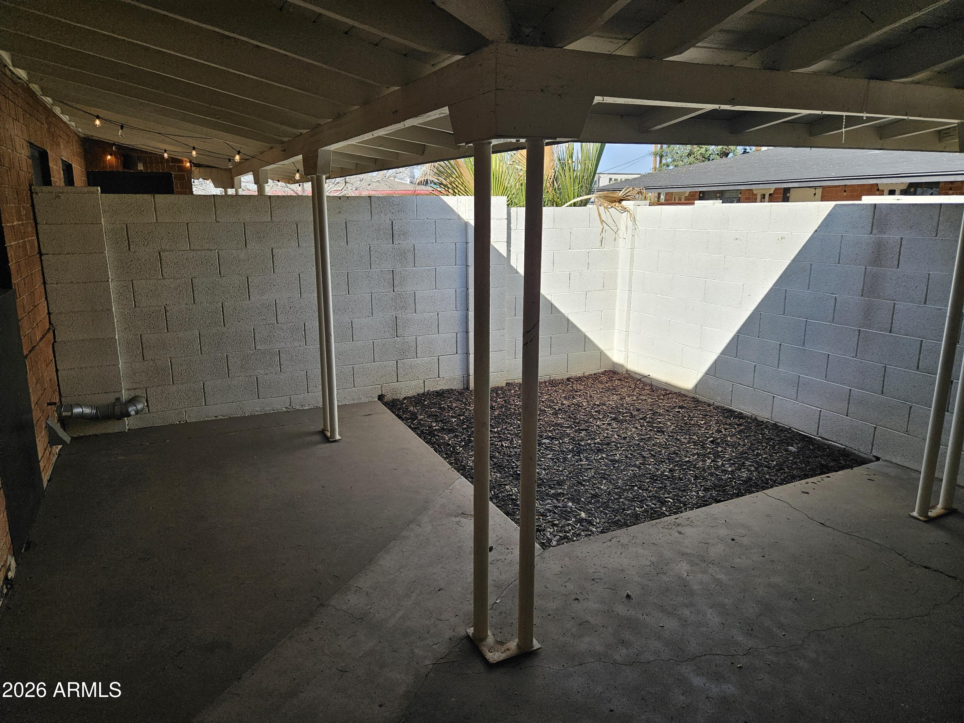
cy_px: 362
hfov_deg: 73.9
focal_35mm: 23
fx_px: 641
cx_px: 482
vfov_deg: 58.9
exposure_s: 1/2000
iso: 64
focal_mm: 5.4
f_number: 1.8
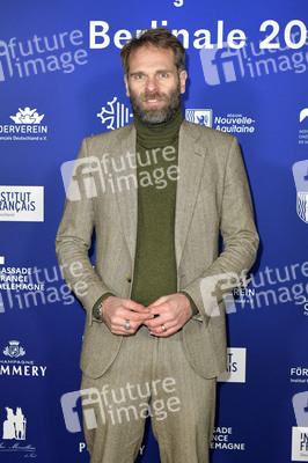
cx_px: 154
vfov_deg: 36.3
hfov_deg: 24.6
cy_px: 232
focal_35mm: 55
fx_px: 707
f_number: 5.6
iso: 2000
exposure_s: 1/160
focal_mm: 55
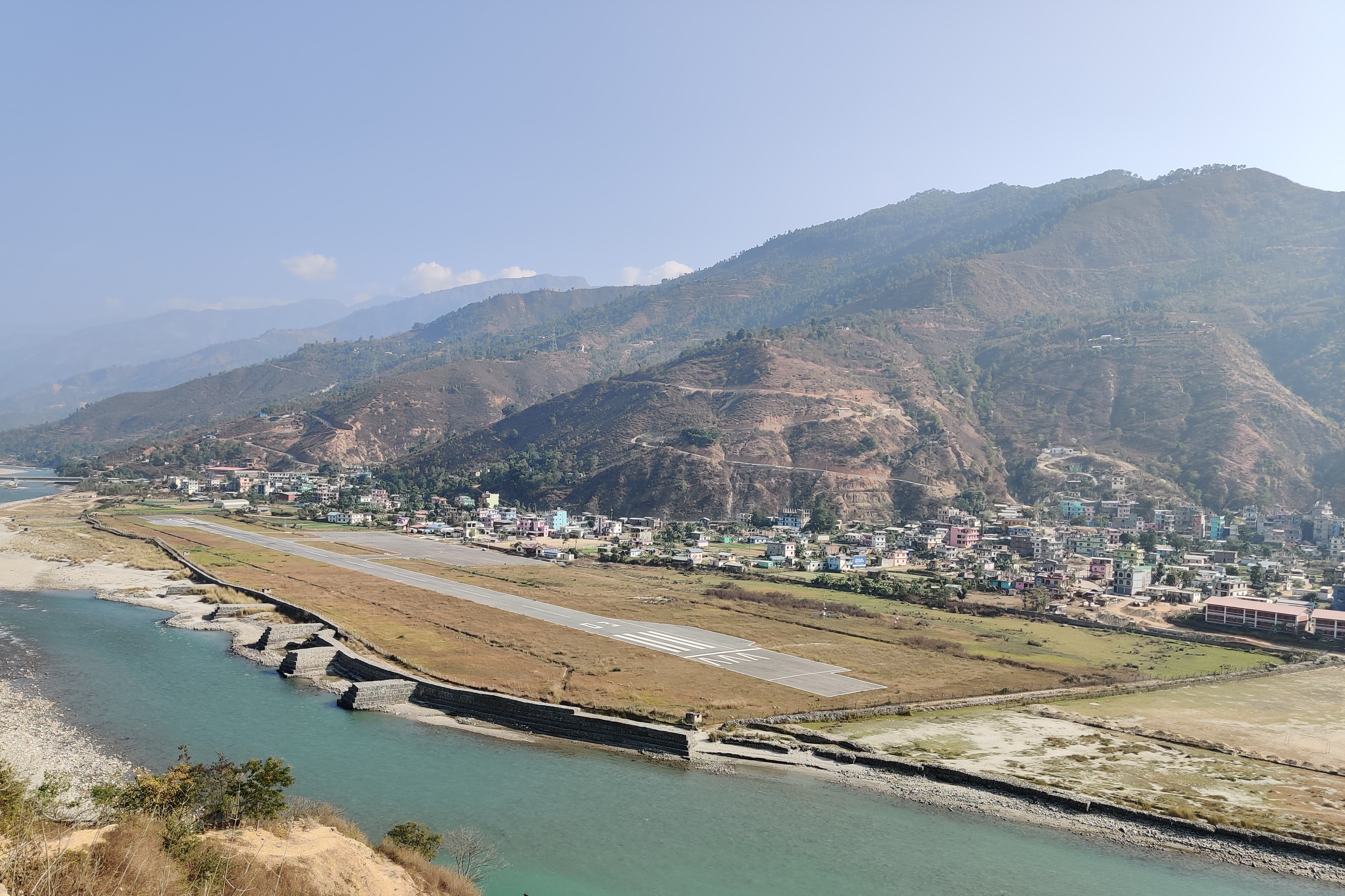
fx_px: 1083
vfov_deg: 44.8
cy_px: 517
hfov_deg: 63.6
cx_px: 652
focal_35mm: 29
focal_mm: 4.75
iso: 125
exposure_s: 1/1758
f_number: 1.65
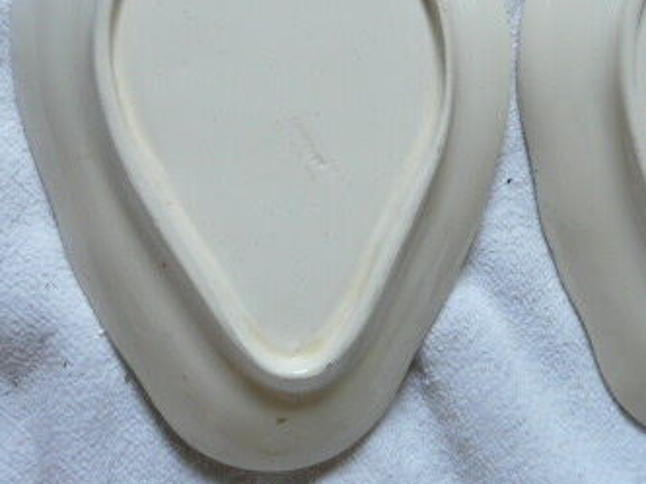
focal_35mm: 54
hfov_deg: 35.2
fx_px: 1008
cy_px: 45
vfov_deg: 26.1
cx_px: 432
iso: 125
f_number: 2.8
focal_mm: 4.6
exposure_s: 1/30
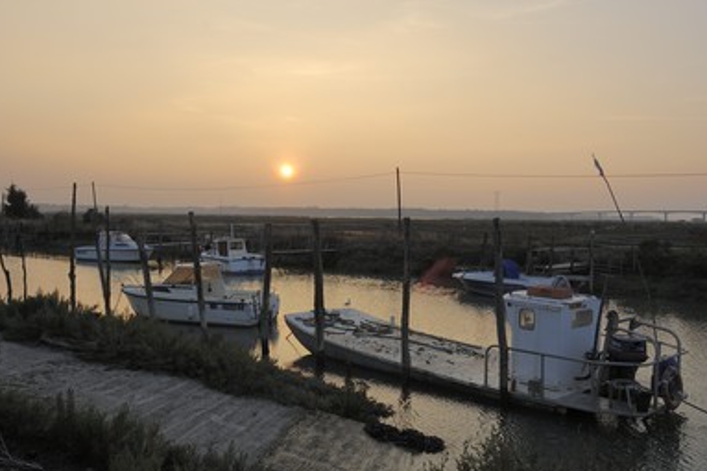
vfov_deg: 39.9
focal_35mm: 33
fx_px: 648
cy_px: 238
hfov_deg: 57.2
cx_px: 379
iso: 100
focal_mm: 20
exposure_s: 1/100
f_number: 9.5
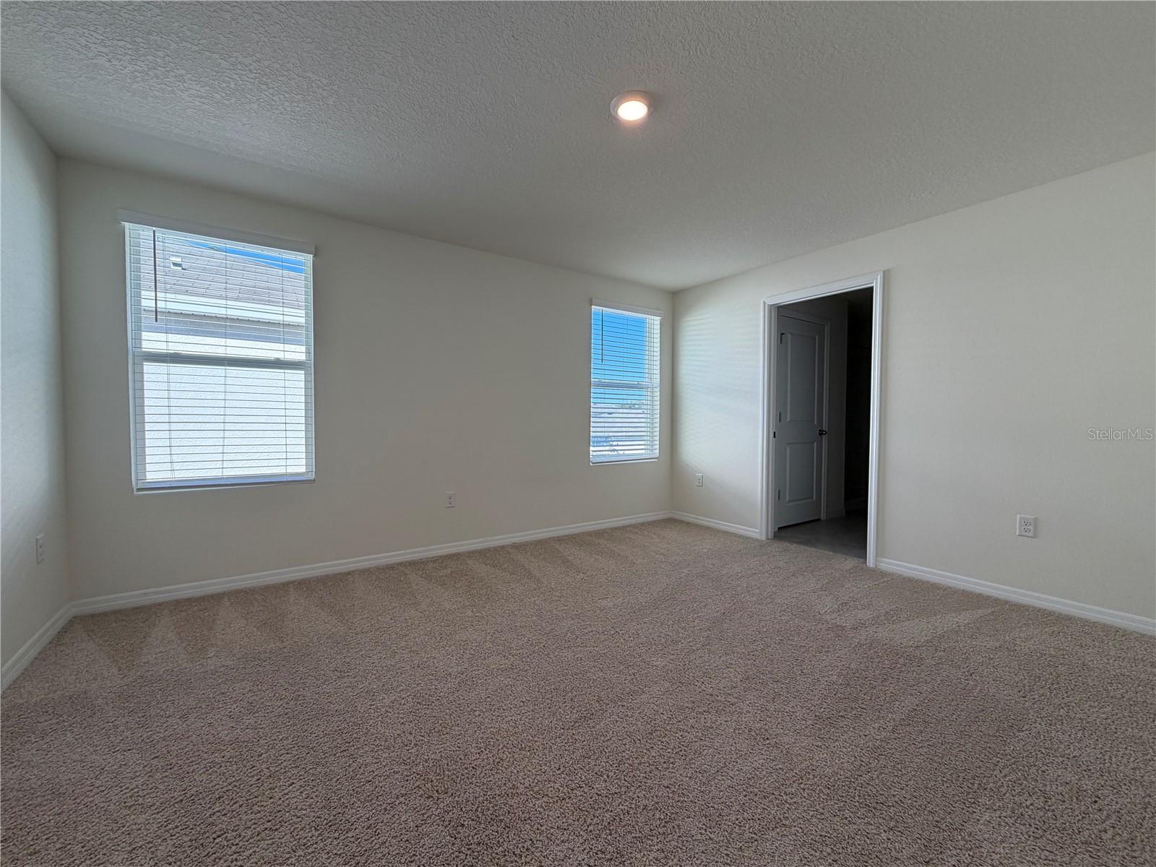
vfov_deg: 85.7
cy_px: 434
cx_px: 578
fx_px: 468
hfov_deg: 102.1
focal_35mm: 14
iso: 64
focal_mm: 2.22
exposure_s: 1/120
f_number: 2.2
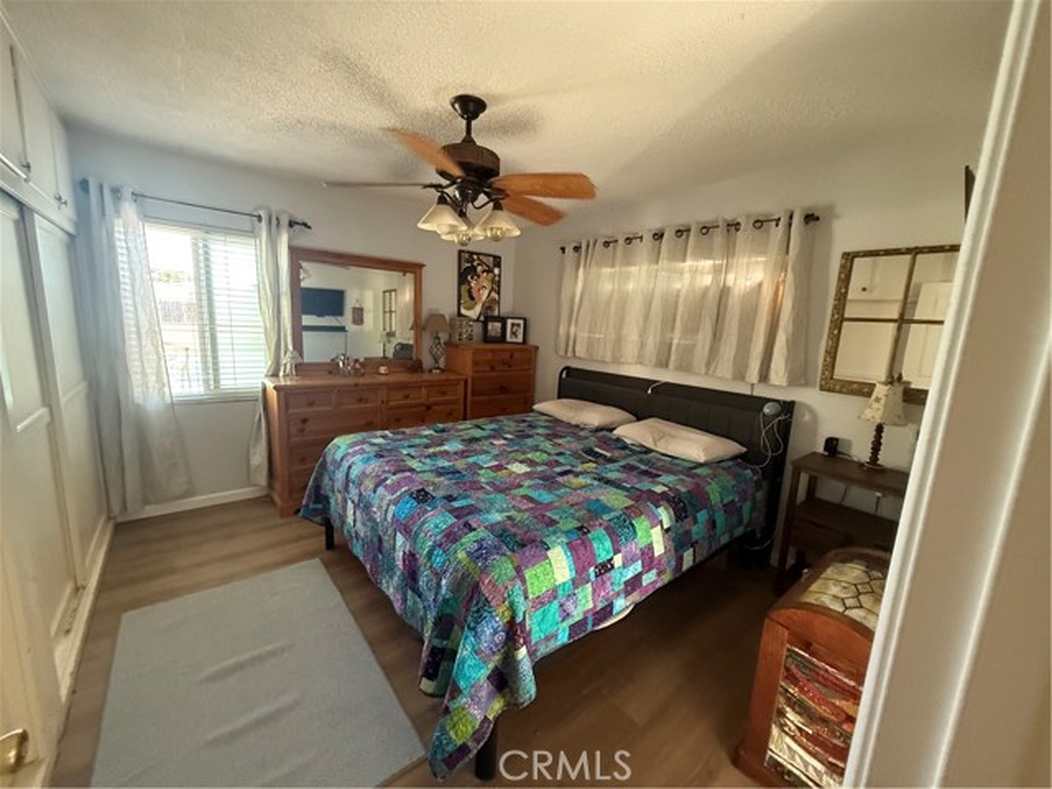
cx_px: 526
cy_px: 394
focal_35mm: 14
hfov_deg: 102.1
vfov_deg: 85.7
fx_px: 425
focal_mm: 2.22
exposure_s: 1/60
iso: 640
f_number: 2.2
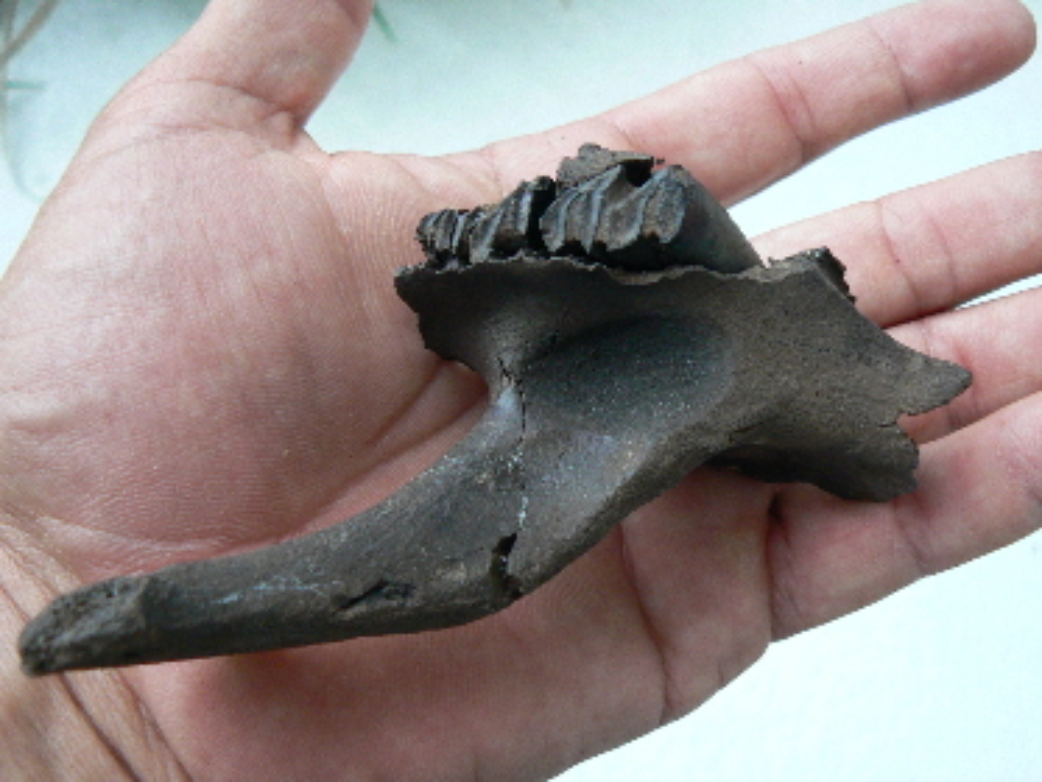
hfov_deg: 51.3
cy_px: 391
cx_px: 521
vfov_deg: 39.7
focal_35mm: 36
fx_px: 1084
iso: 160
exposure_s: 1/30
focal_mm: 6
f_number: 2.8
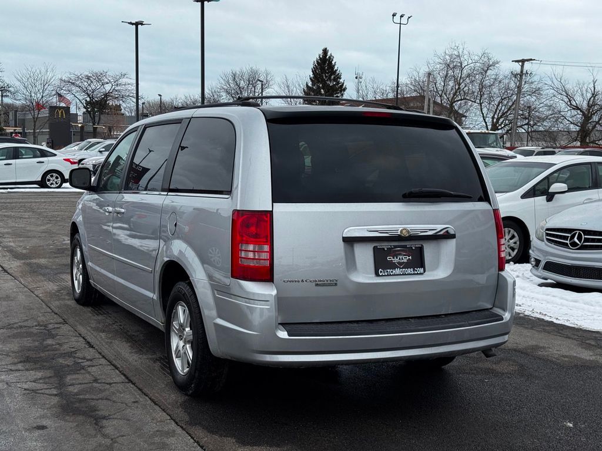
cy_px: 226
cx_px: 301
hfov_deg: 39.7
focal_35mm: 48
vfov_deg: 30.3
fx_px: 835
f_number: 1.78
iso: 64
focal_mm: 6.76
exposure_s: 1/1011
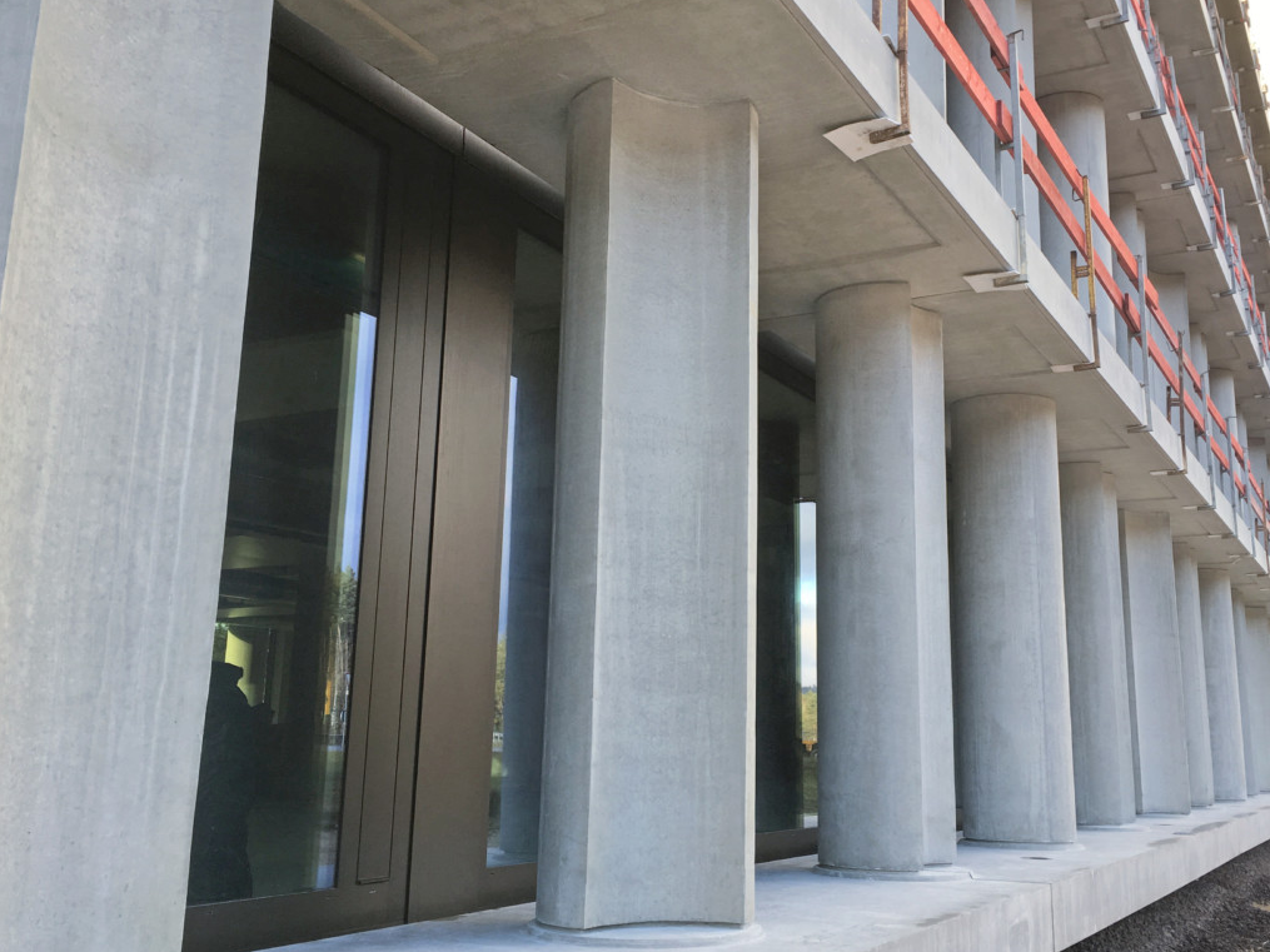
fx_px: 1321
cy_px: 445
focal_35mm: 36
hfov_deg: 51.2
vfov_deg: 39.6
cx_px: 717
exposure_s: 1/110
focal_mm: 4.15
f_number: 2.2
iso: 25
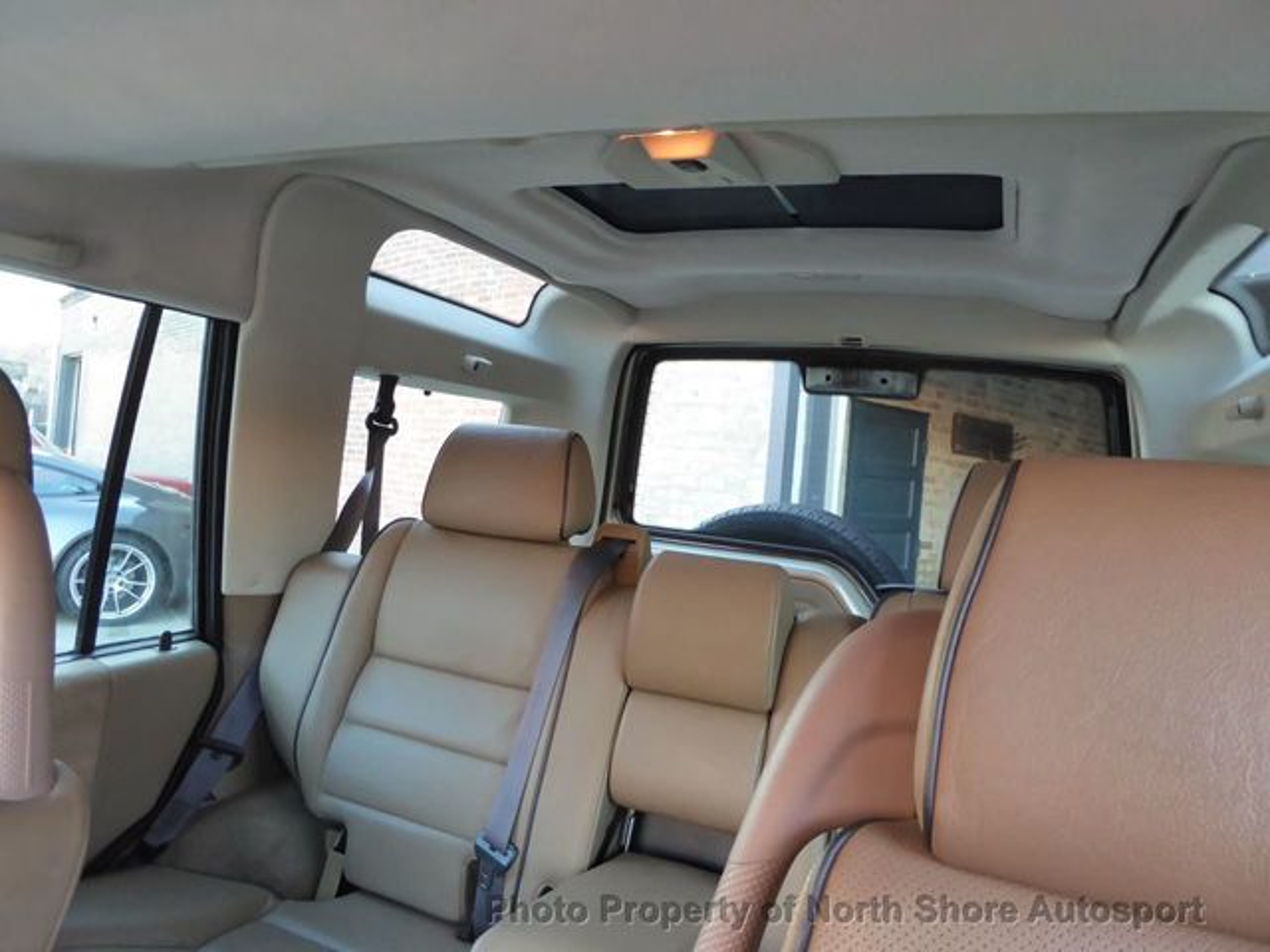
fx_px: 917
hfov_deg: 69.4
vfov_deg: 54.9
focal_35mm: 25
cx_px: 635
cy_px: 476
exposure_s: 1/15
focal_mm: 4.3
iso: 400
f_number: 3.3
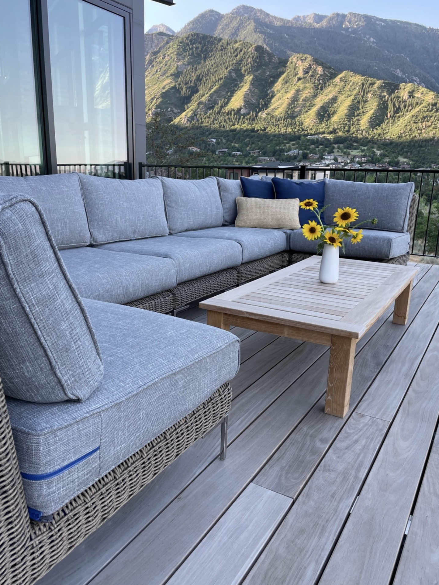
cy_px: 294
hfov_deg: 51.4
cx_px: 216
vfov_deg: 65.3
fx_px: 457
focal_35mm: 27
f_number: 1.6
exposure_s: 1/271
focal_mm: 4.2
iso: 32
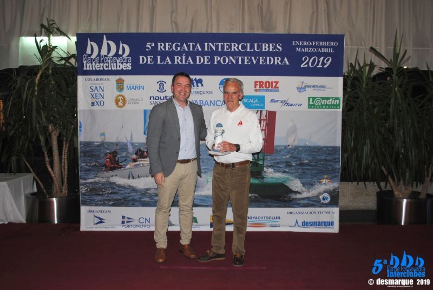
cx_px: 216
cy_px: 145
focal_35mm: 36
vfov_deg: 37.0
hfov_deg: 53.0
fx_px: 434
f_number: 4
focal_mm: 24
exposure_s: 1/60
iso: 200
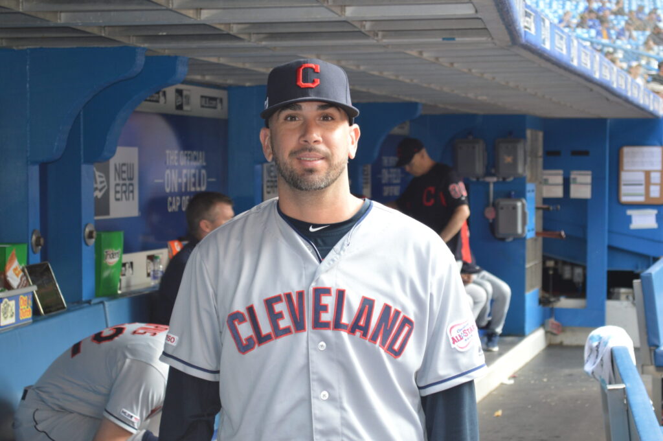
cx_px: 332
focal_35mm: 82
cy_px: 220
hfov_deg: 24.6
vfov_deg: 16.5
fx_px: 1518
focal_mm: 55
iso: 450
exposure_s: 1/60
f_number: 5.6
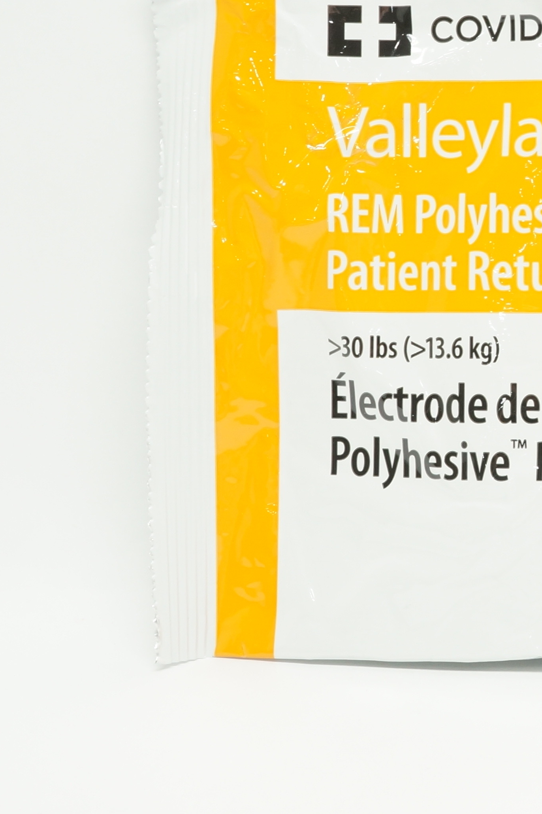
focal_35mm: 93
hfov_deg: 14.2
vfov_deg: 21.9
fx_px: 2100
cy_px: 317
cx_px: 674
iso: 400
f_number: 11
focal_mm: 26
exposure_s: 1/15
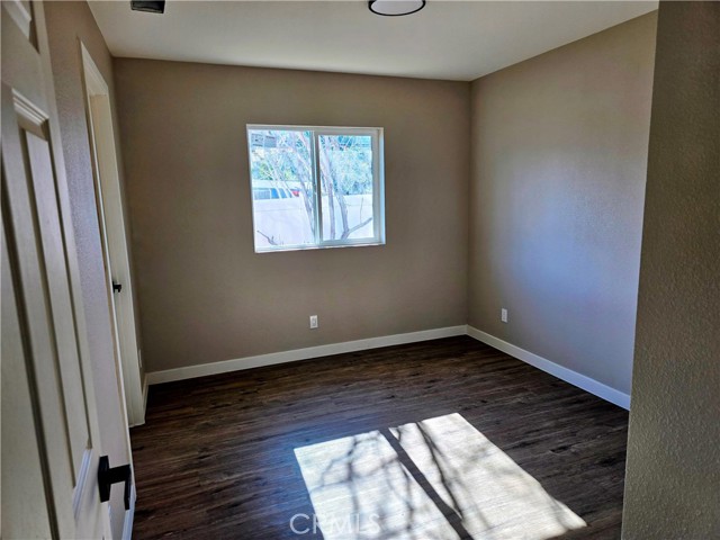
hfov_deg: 73.9
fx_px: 478
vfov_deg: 58.9
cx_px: 360
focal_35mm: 23
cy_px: 270
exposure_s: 1/180
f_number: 1.7
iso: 25
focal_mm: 6.3
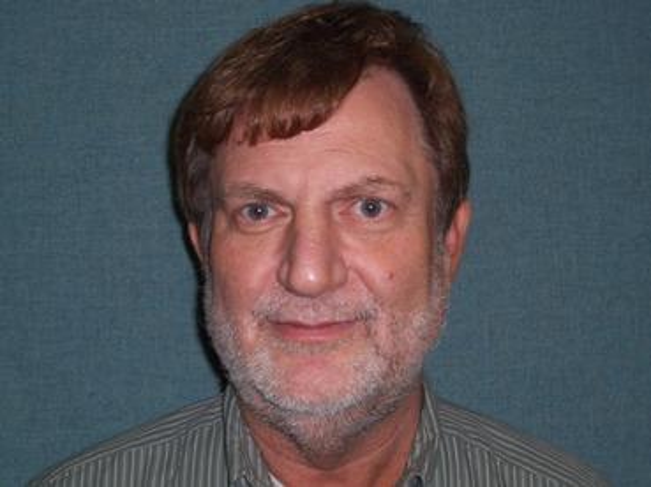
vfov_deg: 22.2
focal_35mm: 66
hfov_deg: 29.4
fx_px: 1240
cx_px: 326
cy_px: 244
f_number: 4
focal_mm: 10.8
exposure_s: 1/90
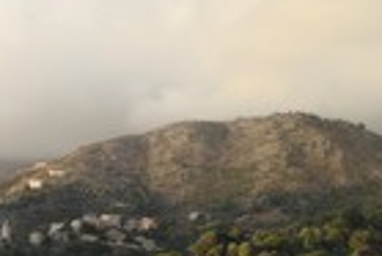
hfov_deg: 13.0
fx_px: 1668
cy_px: 262
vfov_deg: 8.7
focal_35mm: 157
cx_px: 63
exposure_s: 1/125
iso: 200
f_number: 8
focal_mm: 52
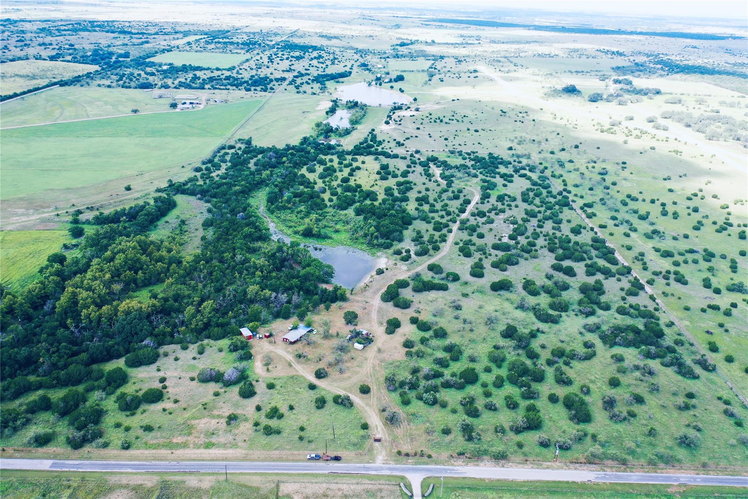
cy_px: 250
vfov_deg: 46.4
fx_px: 582
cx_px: 374
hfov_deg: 65.5
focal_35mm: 28
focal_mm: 10.26
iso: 100
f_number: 2.8
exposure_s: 1/500
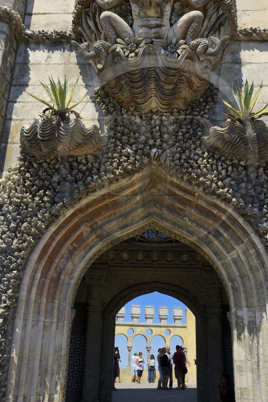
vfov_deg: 48.1
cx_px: 158
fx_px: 447
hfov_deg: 33.3
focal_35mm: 40
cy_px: 157
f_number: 10
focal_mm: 31
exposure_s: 1/250
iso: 200
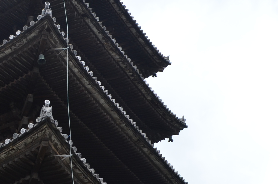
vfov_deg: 18.4
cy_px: 154
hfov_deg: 26.7
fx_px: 562
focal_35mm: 73
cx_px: 23
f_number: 5.6
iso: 250
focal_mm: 18
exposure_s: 1/125
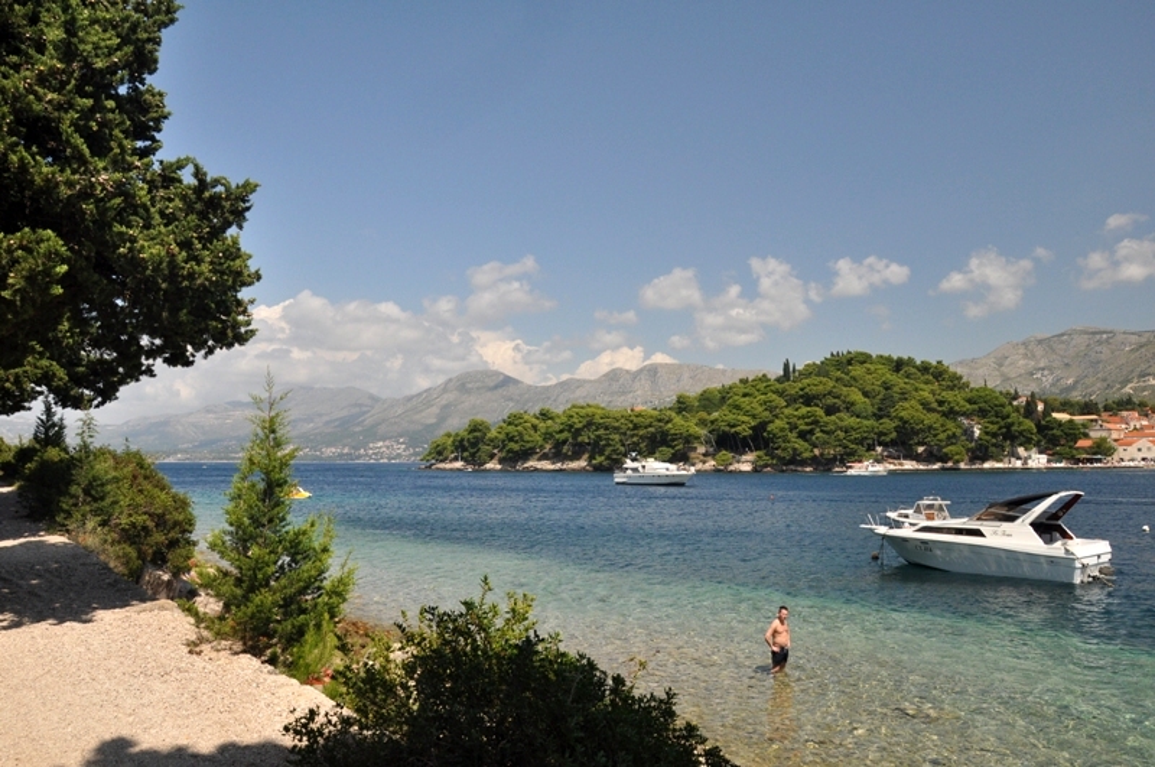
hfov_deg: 67.5
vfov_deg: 47.8
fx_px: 865
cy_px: 384
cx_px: 578
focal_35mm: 27
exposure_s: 1/500
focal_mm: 18
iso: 640
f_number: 11
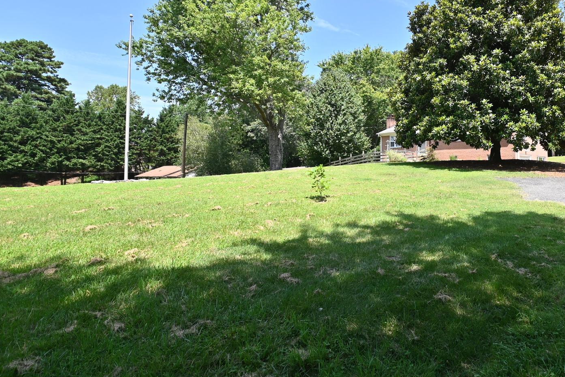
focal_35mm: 22
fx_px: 345
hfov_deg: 75.4
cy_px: 131
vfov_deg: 56.2
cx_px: 389
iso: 100
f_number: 7.1
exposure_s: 1/250
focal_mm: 10
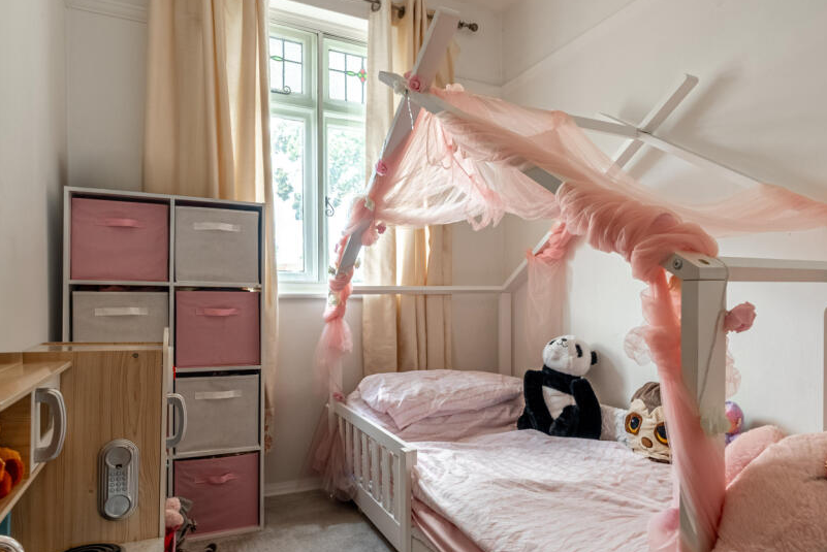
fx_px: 529
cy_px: 306
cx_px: 460
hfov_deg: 75.8
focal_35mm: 23
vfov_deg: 55.0
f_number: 6.3
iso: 800
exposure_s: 1/125
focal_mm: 18
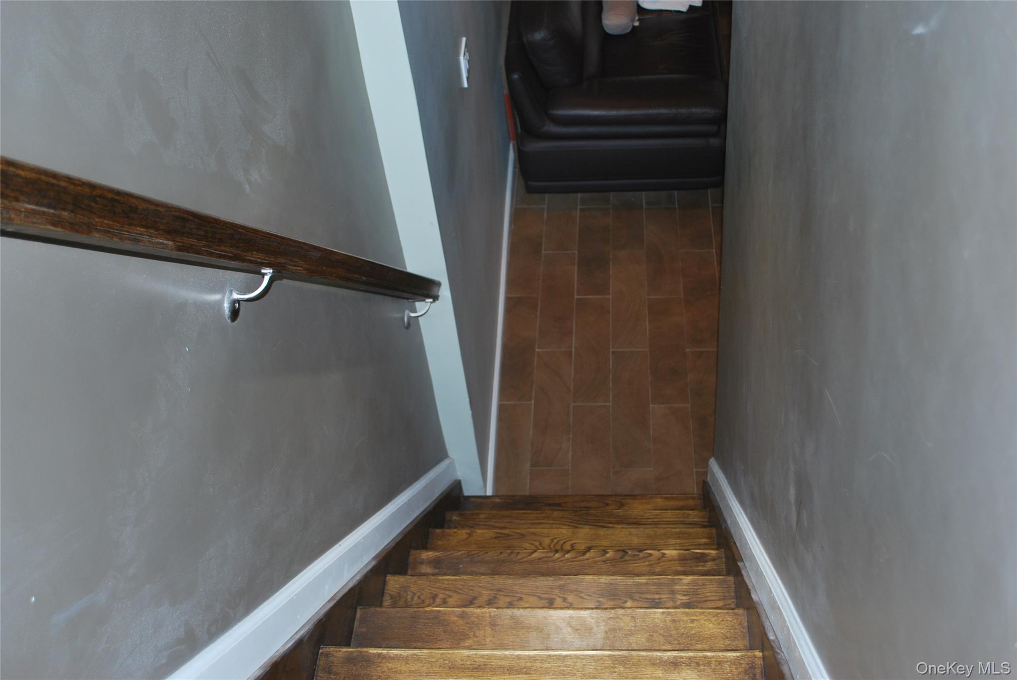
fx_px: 1103
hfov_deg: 49.5
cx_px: 508
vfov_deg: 34.3
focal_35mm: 39
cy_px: 340
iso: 200
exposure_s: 1/60
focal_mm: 26
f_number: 4.2
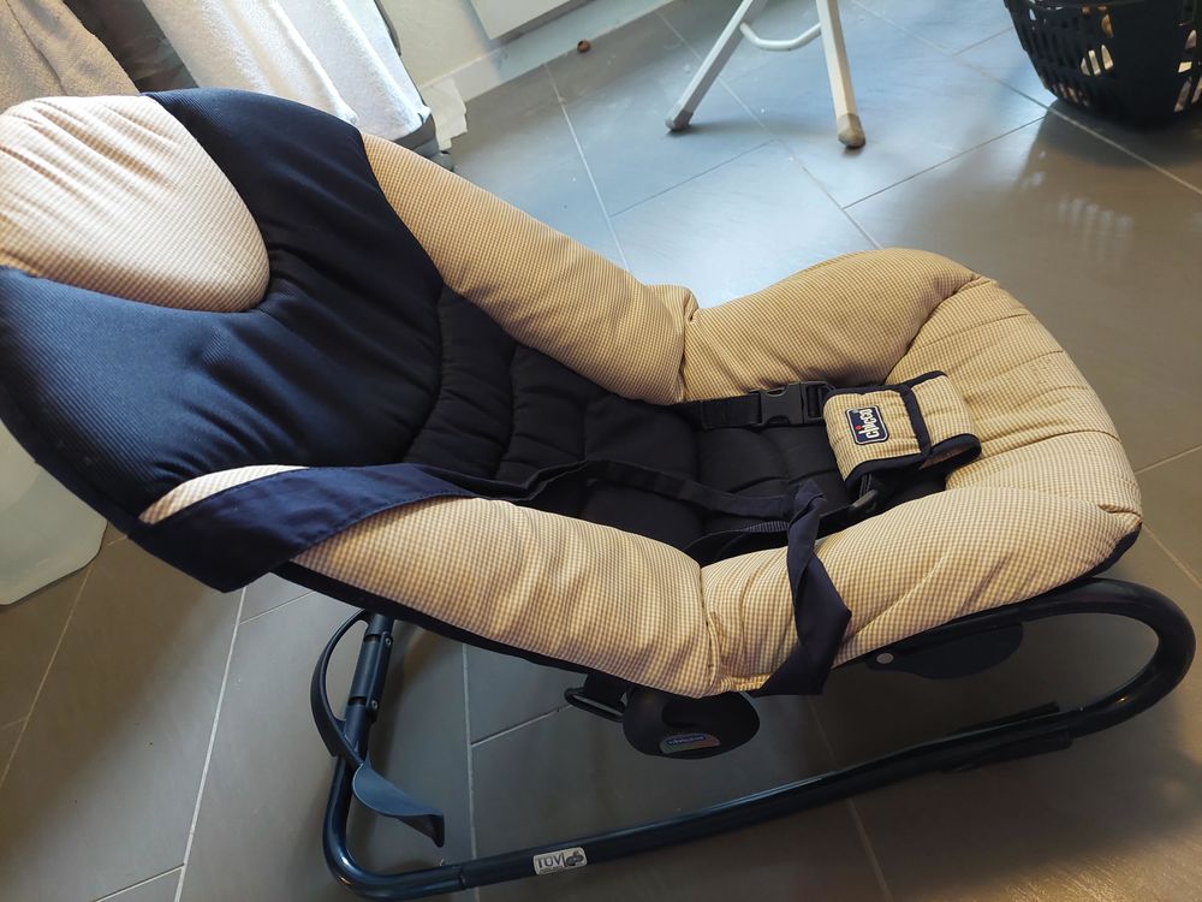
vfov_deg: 54.9
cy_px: 451
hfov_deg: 69.4
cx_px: 601
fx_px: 868
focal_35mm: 25
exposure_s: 1/33
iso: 500
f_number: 1.8
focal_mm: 5.23
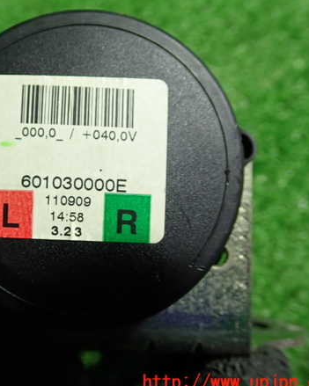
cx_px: 77
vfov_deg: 45.8
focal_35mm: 40
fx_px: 457
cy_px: 196
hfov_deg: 36.5
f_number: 2.3
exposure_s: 1/30
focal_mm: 5.4
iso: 200
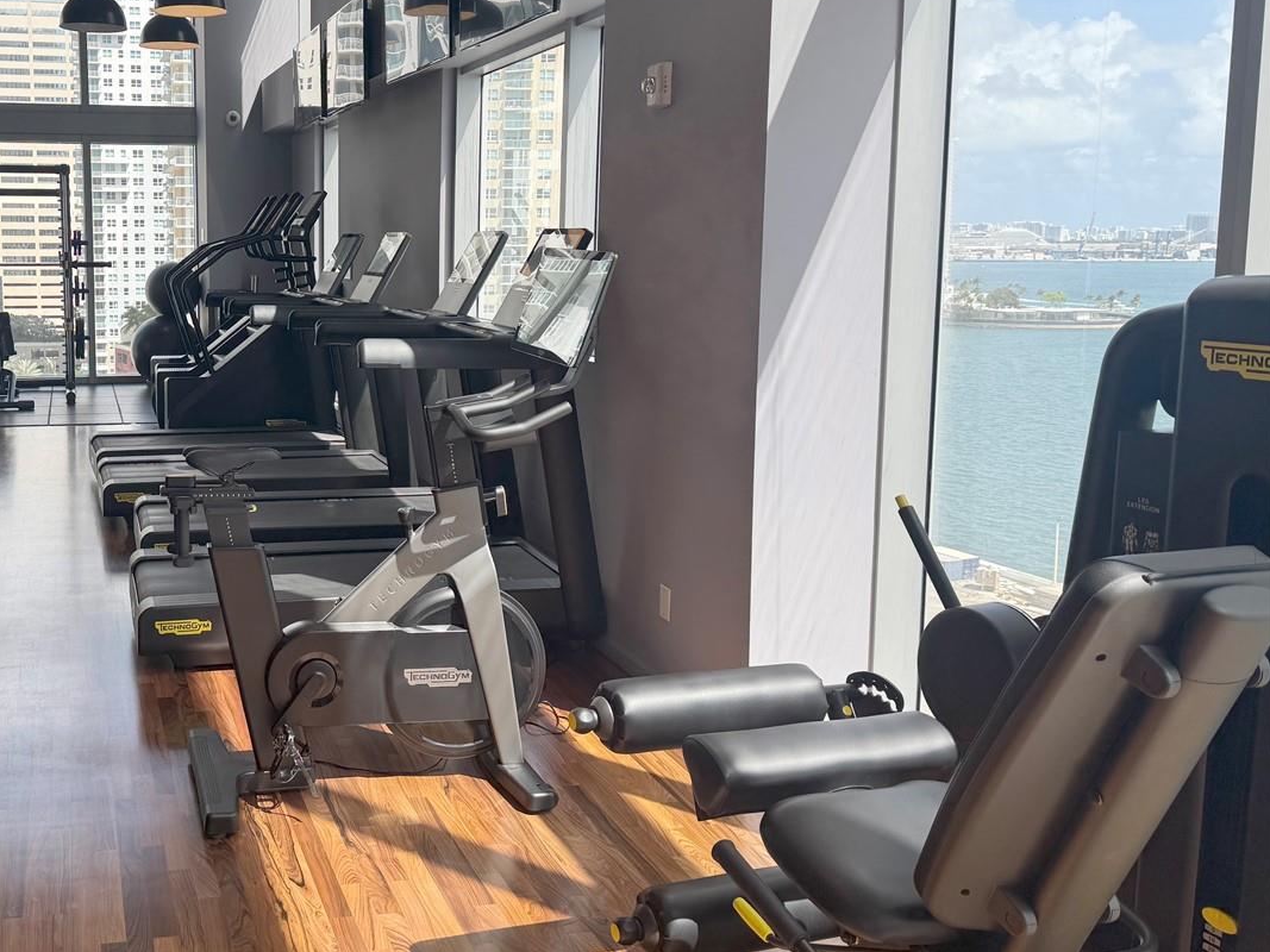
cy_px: 374
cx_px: 321
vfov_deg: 39.5
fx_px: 1321
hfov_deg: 49.4
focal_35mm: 36
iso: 80
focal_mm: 6.76
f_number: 1.78
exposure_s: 1/900
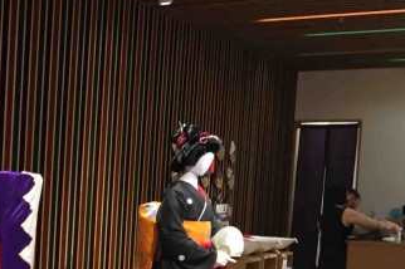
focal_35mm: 96
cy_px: 292
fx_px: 1079
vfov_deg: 13.9
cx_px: -219
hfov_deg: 18.6
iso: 80
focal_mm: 4.15
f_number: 2.2
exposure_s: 1/30
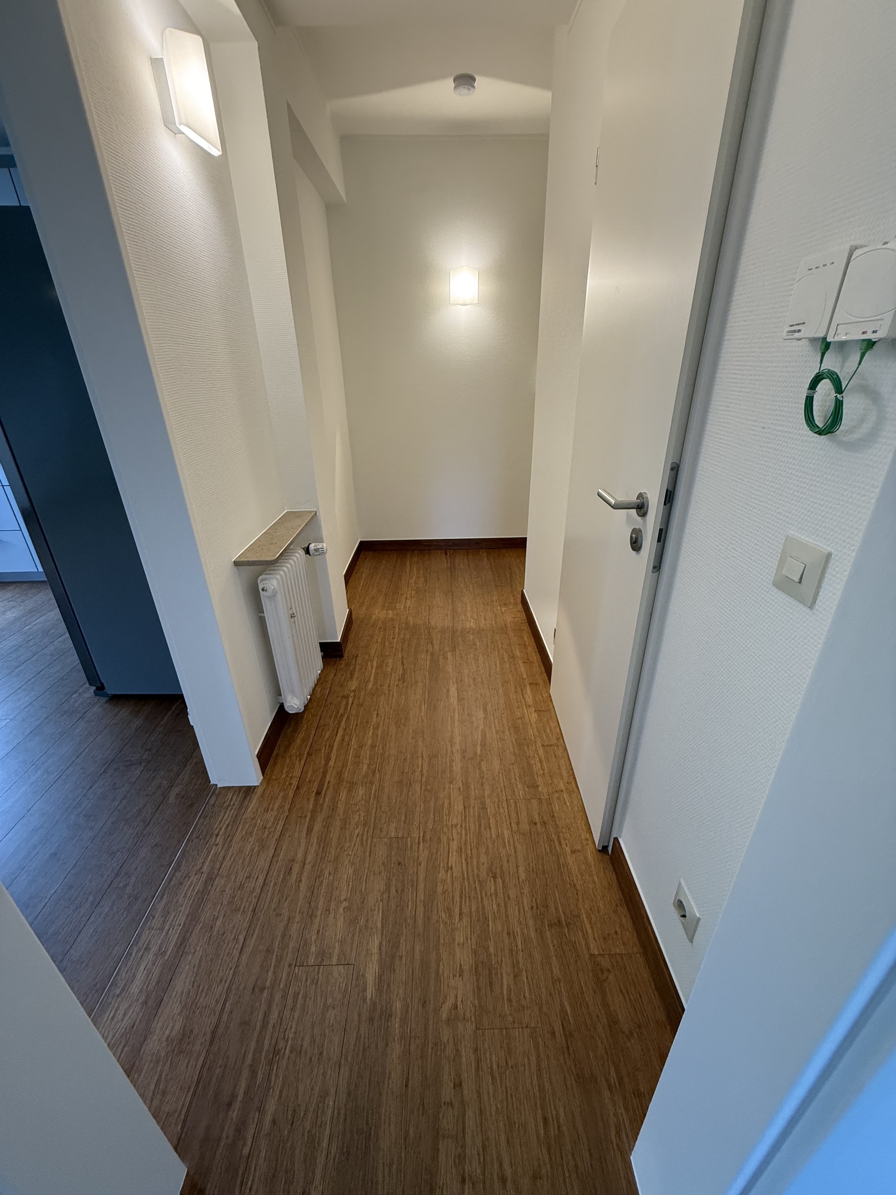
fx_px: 483
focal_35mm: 14
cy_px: 598
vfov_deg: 102.1
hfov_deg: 85.7
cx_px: 448
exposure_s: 1/50
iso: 200
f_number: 2.2
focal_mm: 2.22
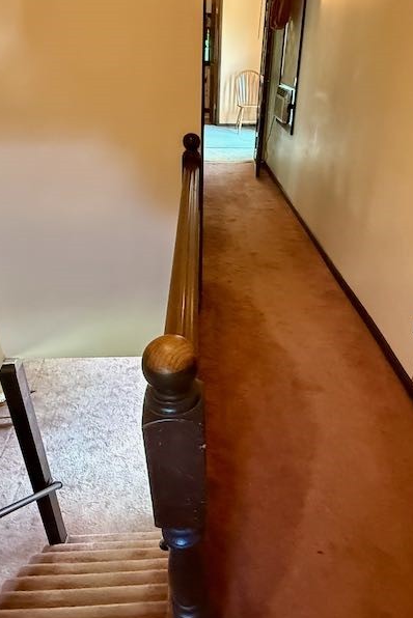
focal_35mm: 25
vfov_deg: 71.4
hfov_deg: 51.3
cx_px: 226
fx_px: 430
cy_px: 290
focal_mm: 2.22
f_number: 2.2
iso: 800
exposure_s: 1/60
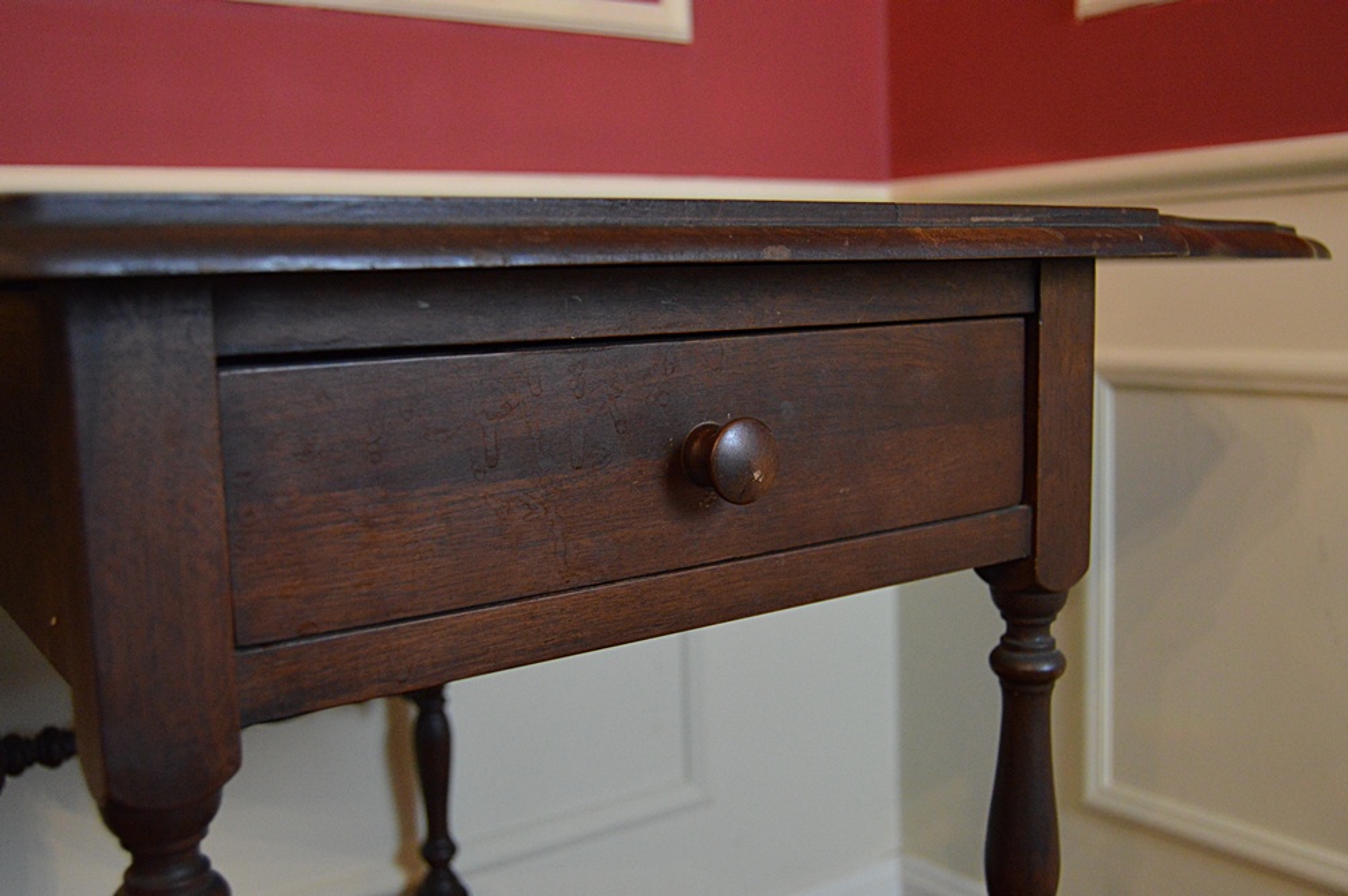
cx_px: 674
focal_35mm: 34
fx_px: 1291
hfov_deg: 55.1
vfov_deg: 38.3
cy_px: 448
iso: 2200
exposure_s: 1/60
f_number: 3.8
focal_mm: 23
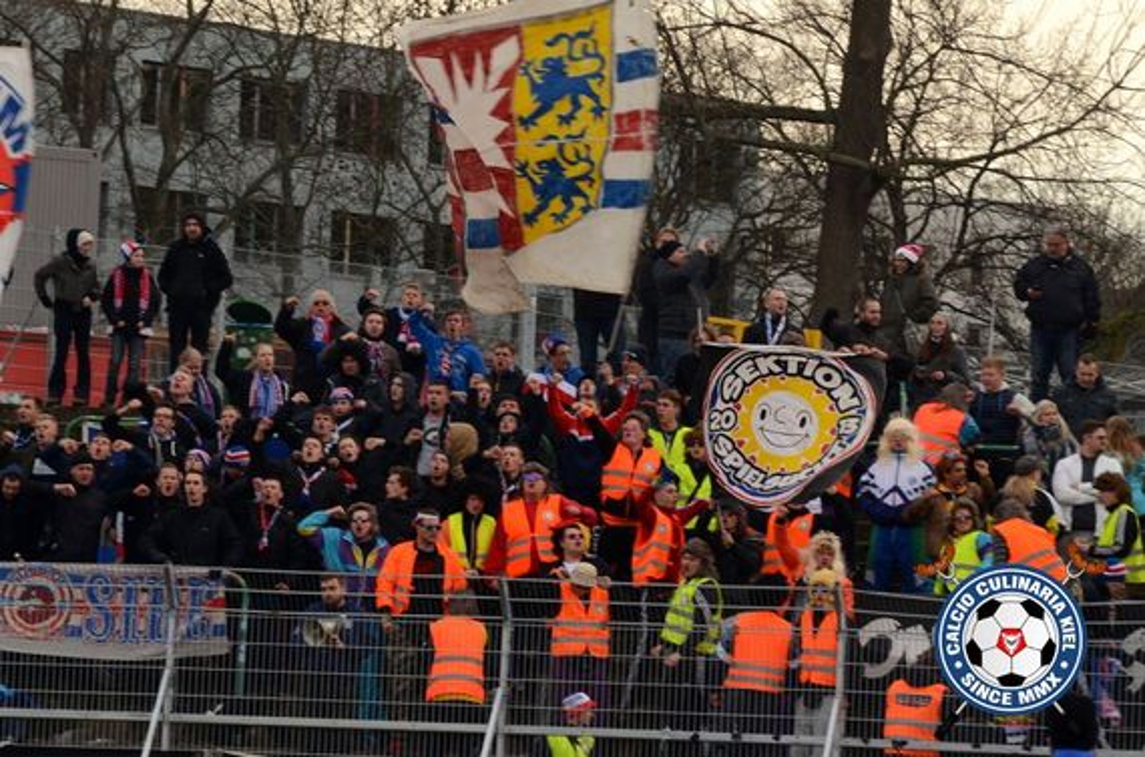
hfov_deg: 8.6
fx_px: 7614
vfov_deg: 5.7
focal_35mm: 240
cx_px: 572
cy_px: 378
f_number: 10
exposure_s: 1/250
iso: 500
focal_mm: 160
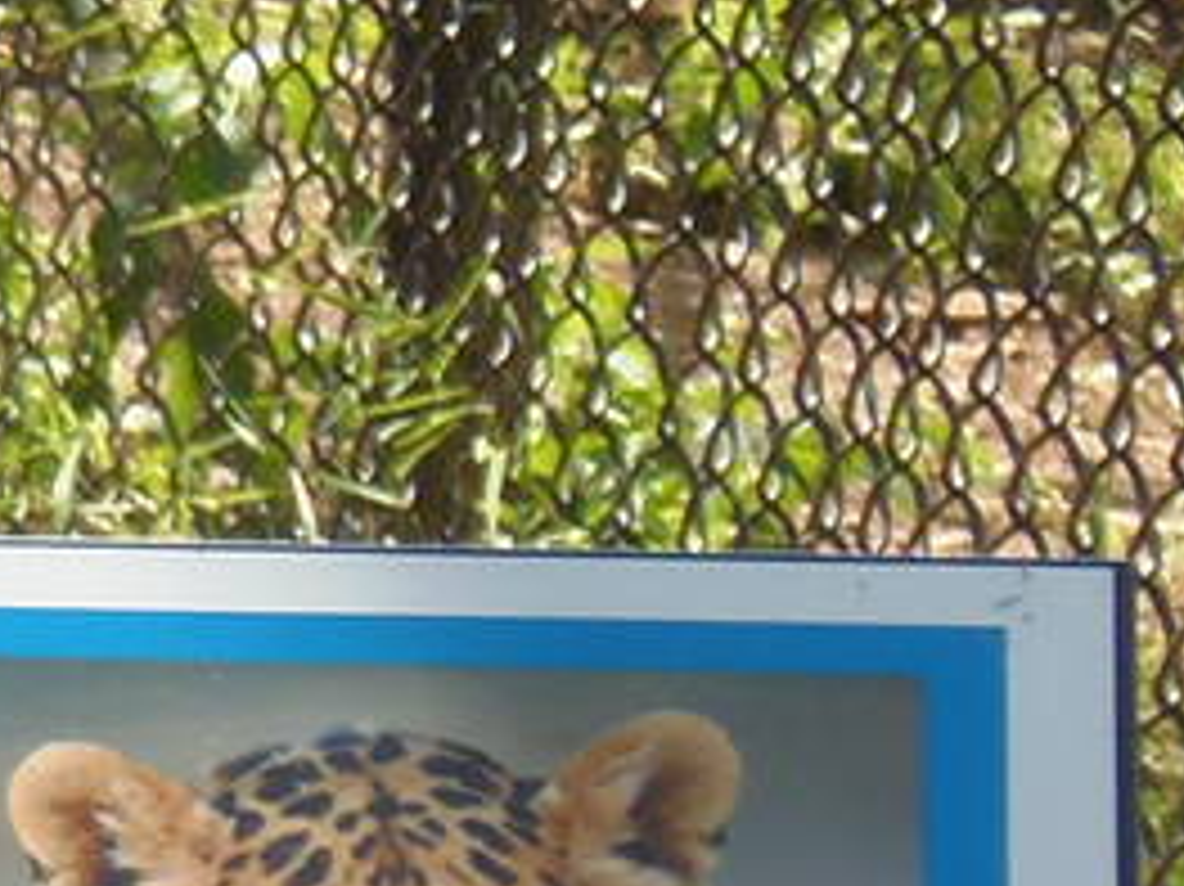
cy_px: 1687
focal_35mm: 384
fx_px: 13128
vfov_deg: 3.8
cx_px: -1787
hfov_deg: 5.0
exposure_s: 1/200
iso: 64
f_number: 4
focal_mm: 11.7
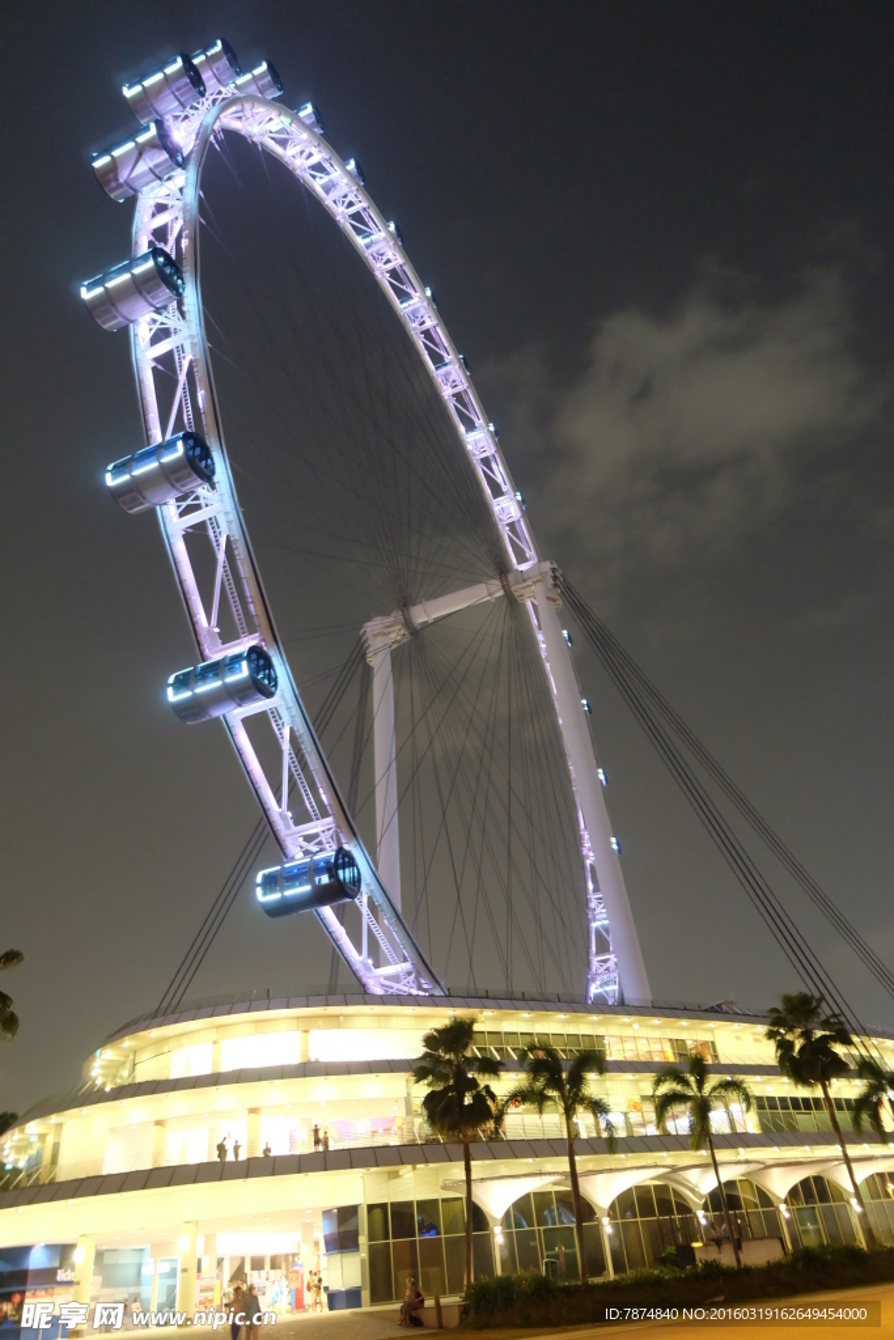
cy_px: 670
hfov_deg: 53.1
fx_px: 894
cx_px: 447
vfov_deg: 73.7
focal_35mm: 24
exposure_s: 1/4
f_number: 4
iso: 3200
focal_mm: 16
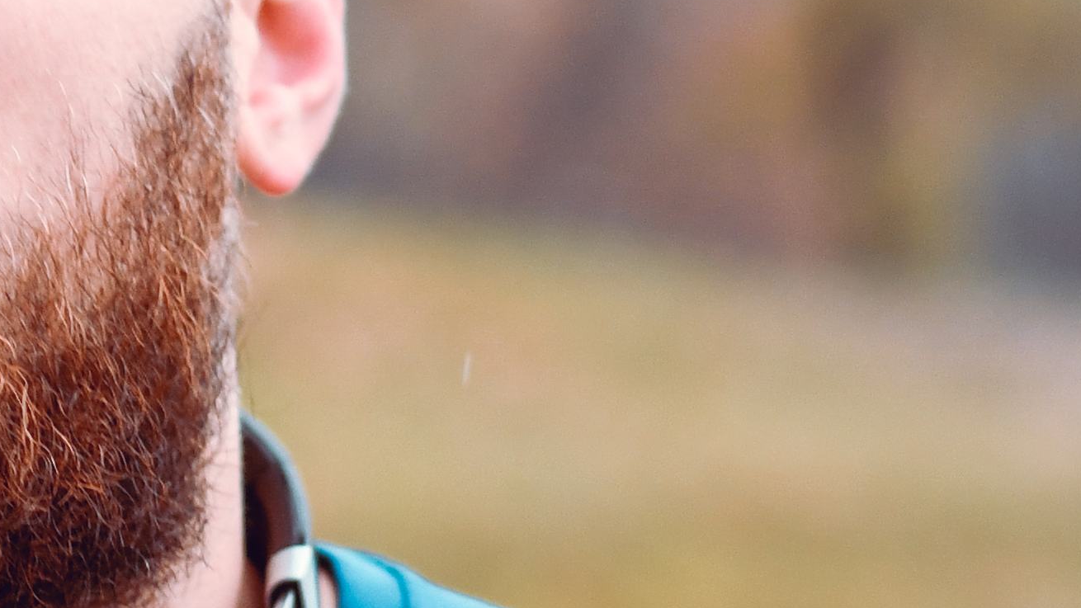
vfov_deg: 5.3
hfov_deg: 9.3
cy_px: 293
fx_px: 6622
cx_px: 21
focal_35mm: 231
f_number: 2
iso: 400
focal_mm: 35
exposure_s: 1/640
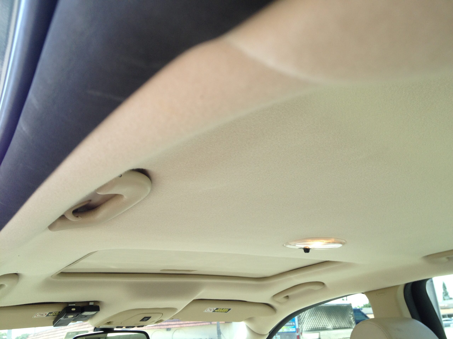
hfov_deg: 52.6
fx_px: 458
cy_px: 170
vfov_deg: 40.7
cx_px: 226
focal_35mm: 35
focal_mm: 4.28
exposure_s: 1/351
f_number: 2.4
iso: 50
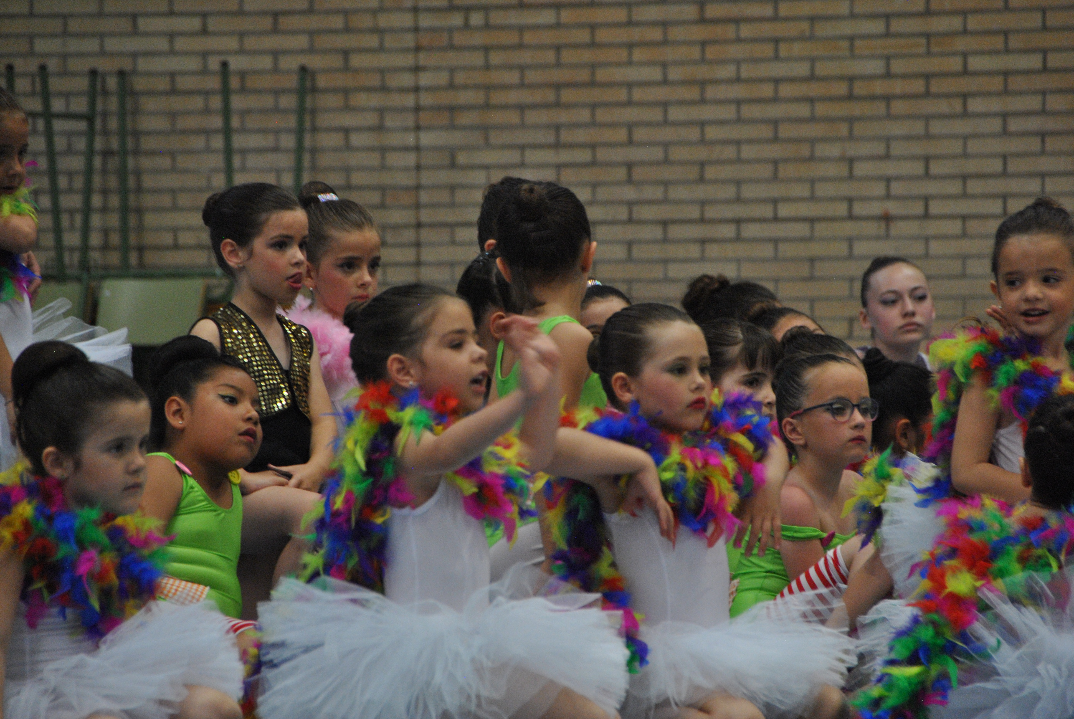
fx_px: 8961
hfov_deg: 6.9
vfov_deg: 4.6
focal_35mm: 300
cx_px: 537
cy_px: 360
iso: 800
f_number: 6.3
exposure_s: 1/80
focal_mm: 200
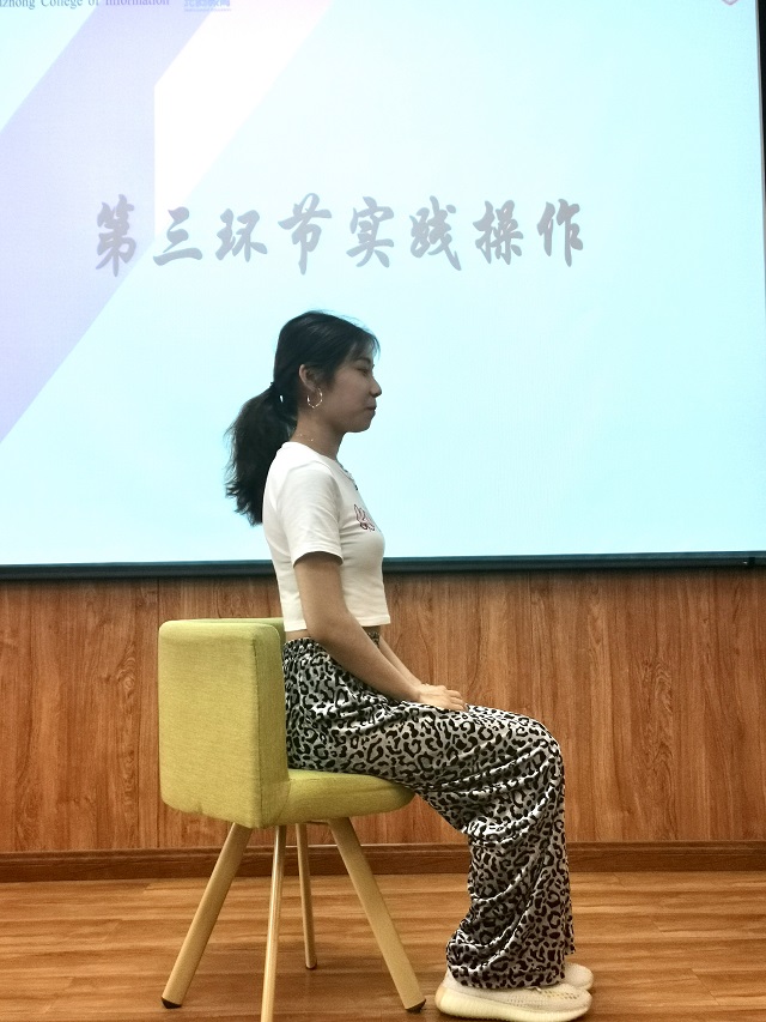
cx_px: 383
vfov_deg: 51.3
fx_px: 1062
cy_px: 511
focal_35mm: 36
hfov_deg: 39.7
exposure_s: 1/100
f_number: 1.8
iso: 125
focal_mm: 4.75
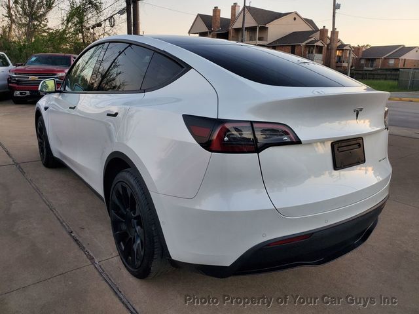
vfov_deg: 53.1
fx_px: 315
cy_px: 157
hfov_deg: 67.3
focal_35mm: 26
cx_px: 210
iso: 125
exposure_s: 1/120
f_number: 2.4
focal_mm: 4.3
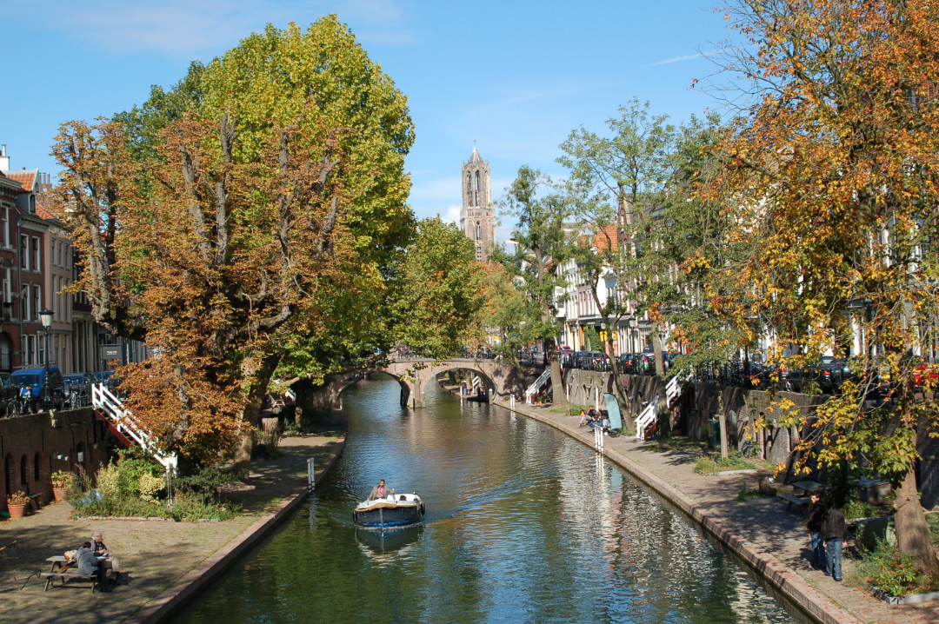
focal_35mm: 52
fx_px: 1368
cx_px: 470
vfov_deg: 25.7
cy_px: 312
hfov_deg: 37.9
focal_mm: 35
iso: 200
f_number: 9
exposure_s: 1/320
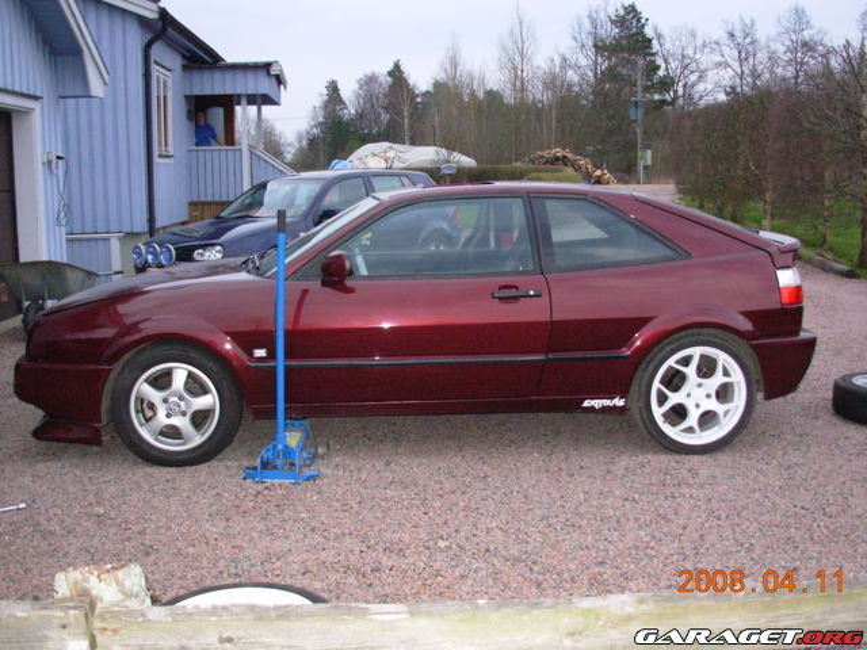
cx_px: 434
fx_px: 952
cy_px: 325
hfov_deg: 49.0
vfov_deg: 37.7
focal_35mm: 38
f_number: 2.9
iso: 200
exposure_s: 1/128
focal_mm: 6.3
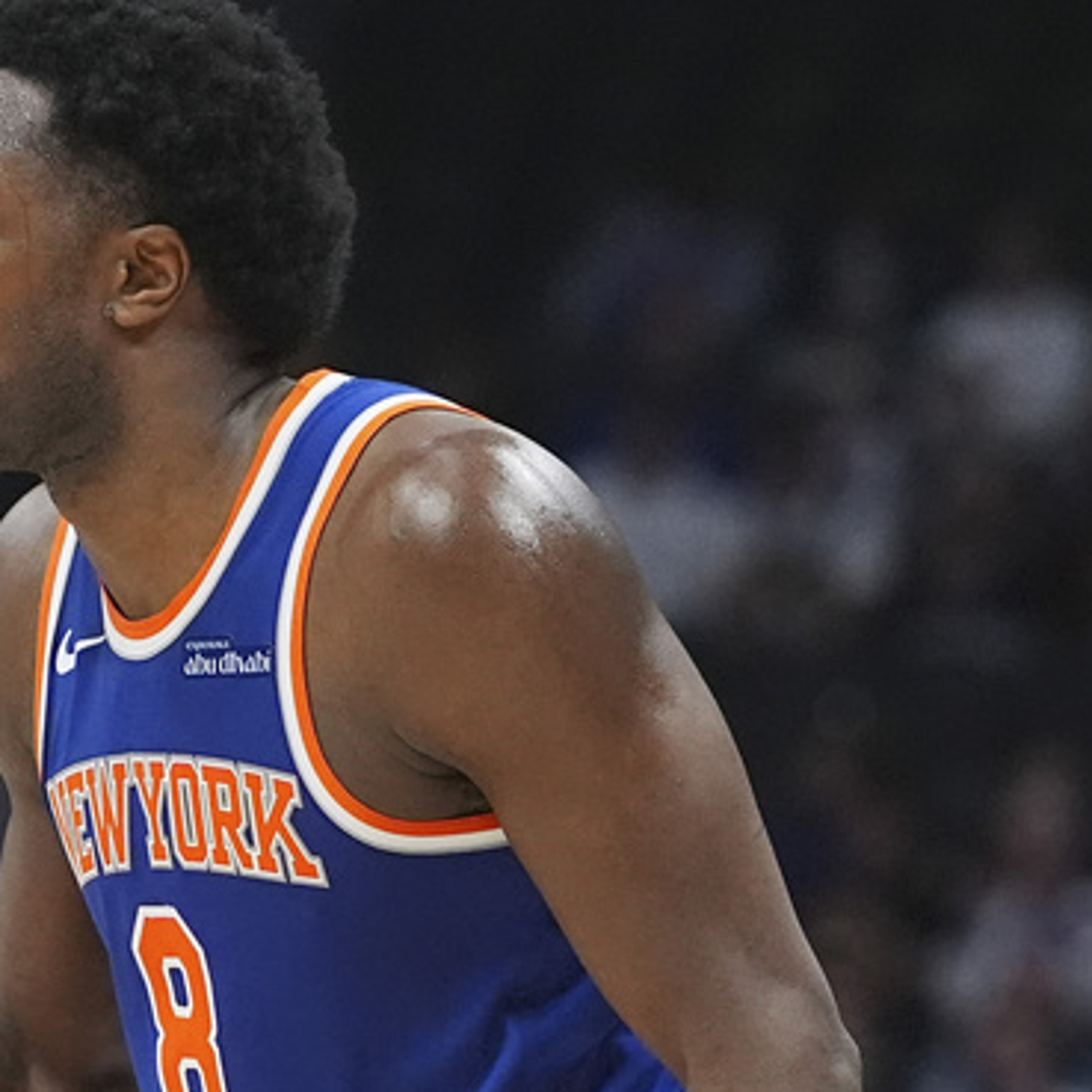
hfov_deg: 3.1
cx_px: 89
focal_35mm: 573
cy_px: 937
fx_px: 20451
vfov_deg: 3.1
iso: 4000
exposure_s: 1/1600
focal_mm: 162
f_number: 3.5
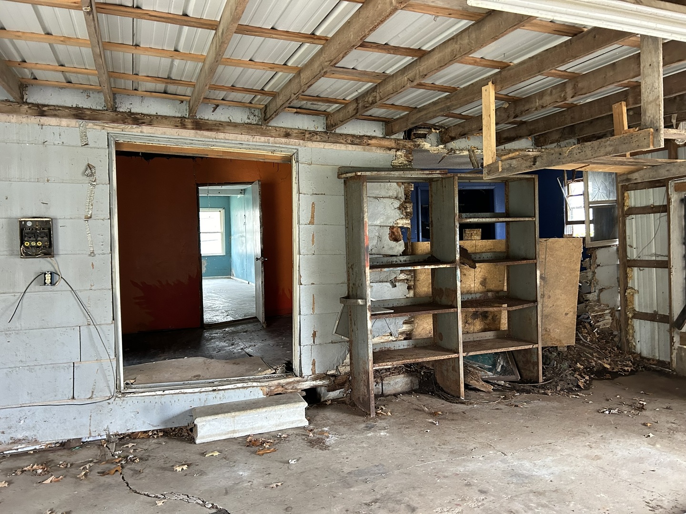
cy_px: 257
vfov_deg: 53.1
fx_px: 515
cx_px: 343
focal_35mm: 26
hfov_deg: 67.3
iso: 320
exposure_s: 1/60
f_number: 1.5
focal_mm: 5.7
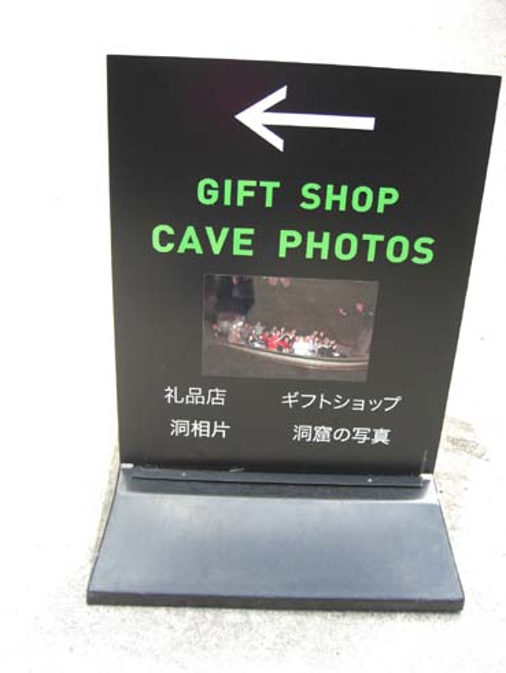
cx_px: 253
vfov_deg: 48.9
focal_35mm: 38
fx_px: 740
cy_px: 336
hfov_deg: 37.8
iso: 80
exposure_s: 1/100
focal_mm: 7.9
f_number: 2.8
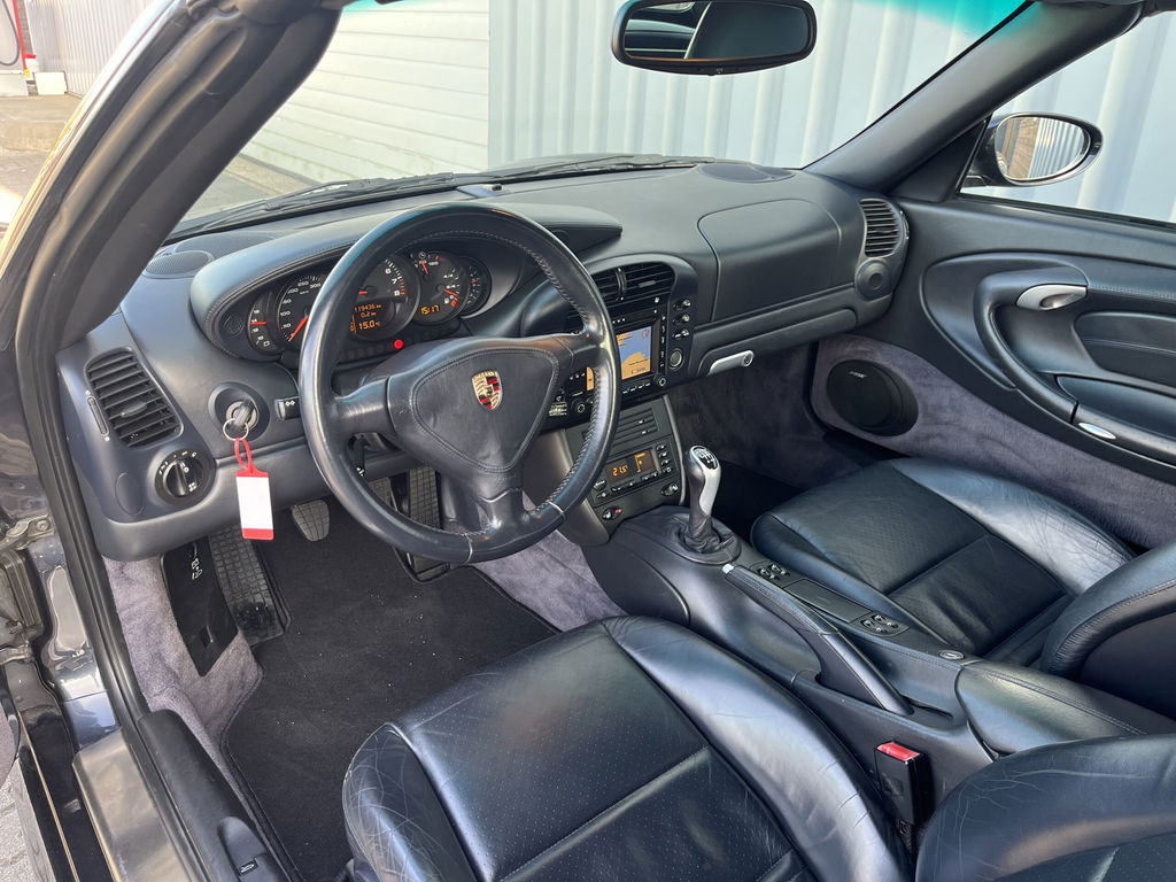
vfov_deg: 53.1
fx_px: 883
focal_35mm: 26
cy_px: 441
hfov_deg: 67.3
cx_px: 588
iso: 100
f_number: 1.6
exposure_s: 1/122
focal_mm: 5.1
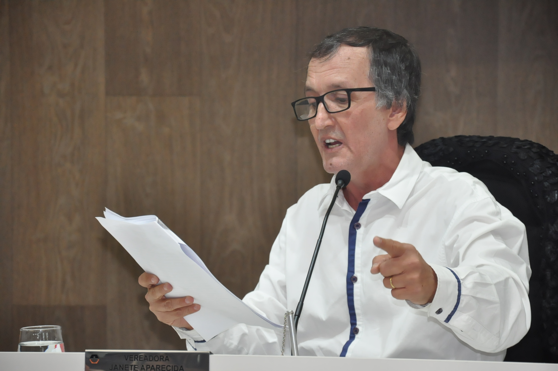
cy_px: 186
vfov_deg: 8.7
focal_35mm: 158
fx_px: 2438
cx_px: 279
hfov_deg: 13.1
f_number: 5.6
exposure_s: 1/160
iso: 2000
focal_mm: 105
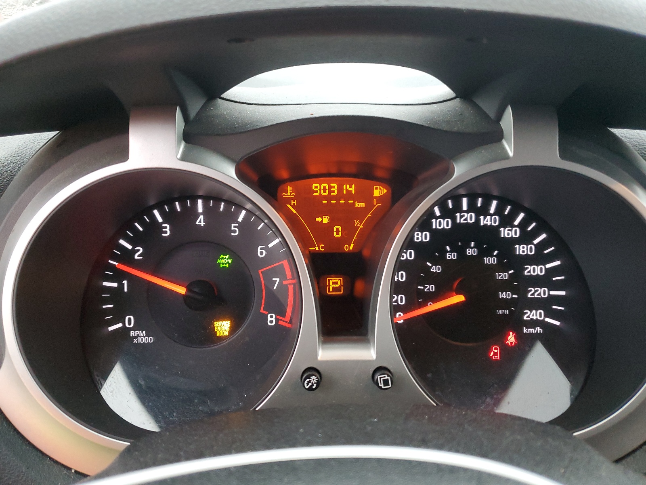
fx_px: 485
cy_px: 242
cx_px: 323
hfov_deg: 67.3
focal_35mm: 26
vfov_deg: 53.1
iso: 271
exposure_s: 1/60.2
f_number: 1.5
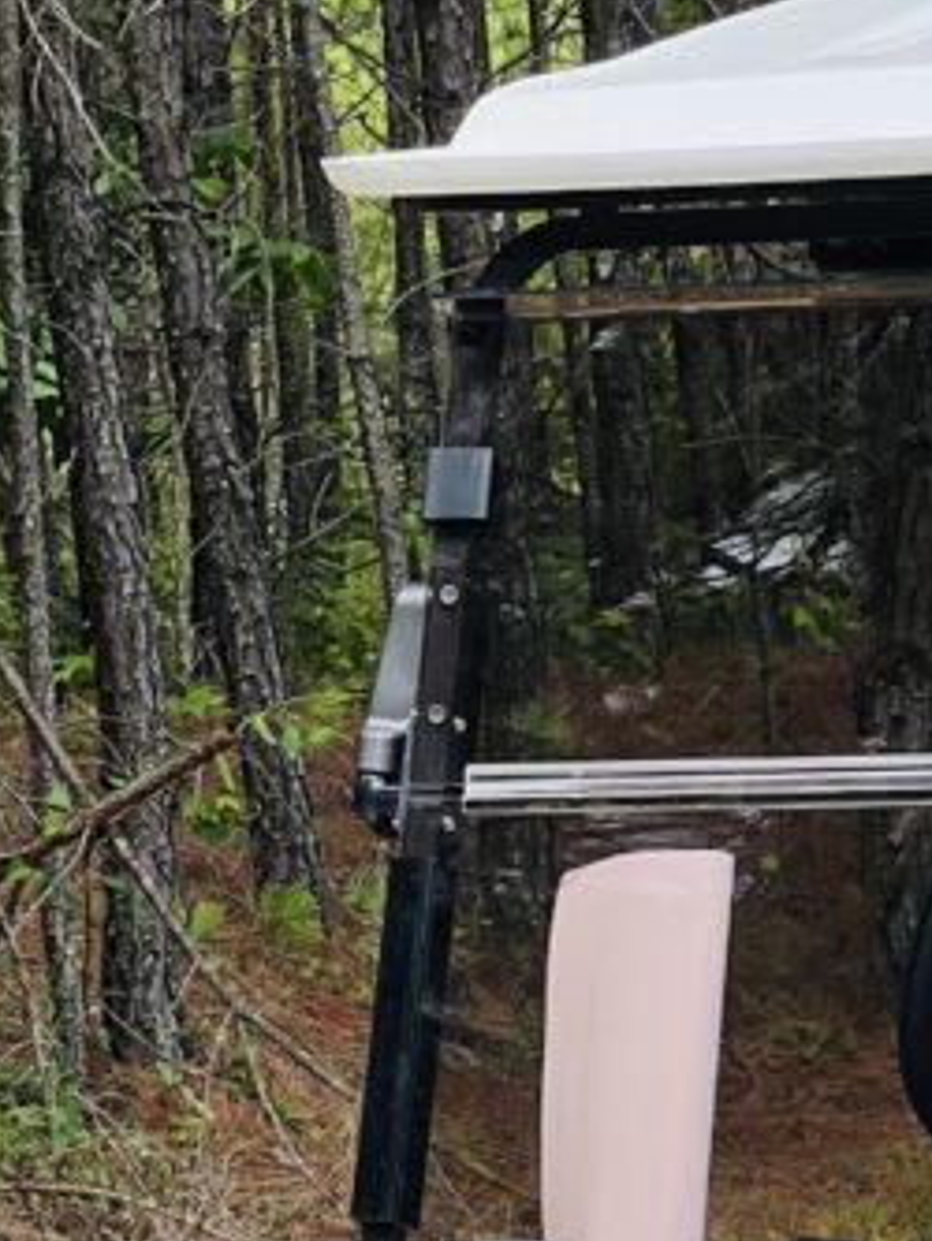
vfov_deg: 8.5
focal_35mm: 231
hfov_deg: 6.4
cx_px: 1212
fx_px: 8287
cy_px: 1506
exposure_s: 1/377
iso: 32
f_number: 2.8
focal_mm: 9
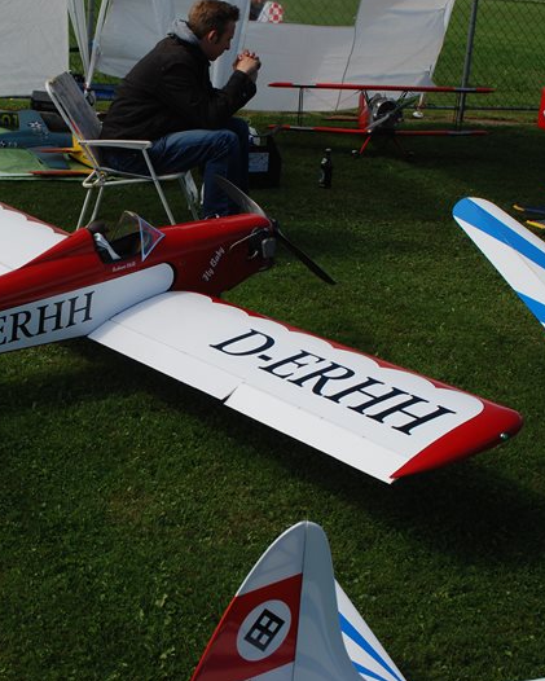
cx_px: 145
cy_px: 339
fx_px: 1209
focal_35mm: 60
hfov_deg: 25.1
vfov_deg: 31.4
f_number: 8
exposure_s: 1/250
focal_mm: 28
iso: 100
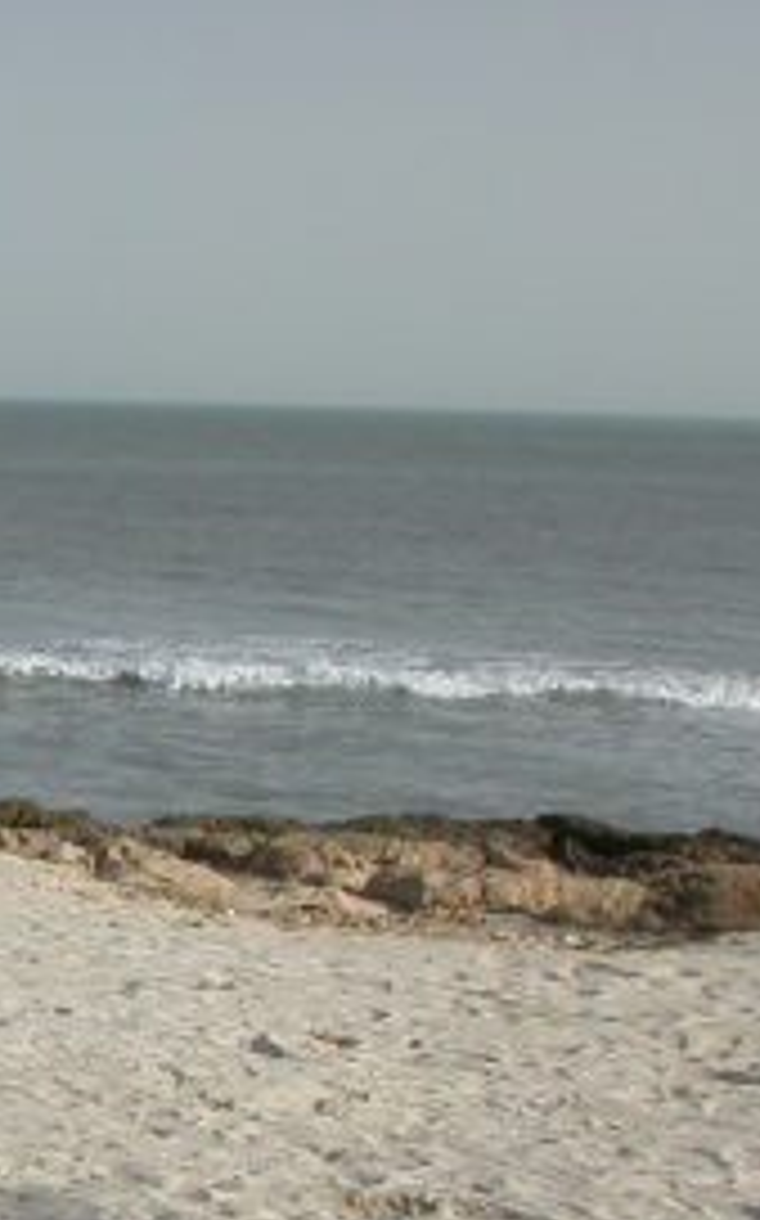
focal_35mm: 141
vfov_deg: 14.8
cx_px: -666
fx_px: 4680
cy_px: 801
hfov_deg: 8.8
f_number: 5.6
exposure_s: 1/195
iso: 100
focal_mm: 9.5
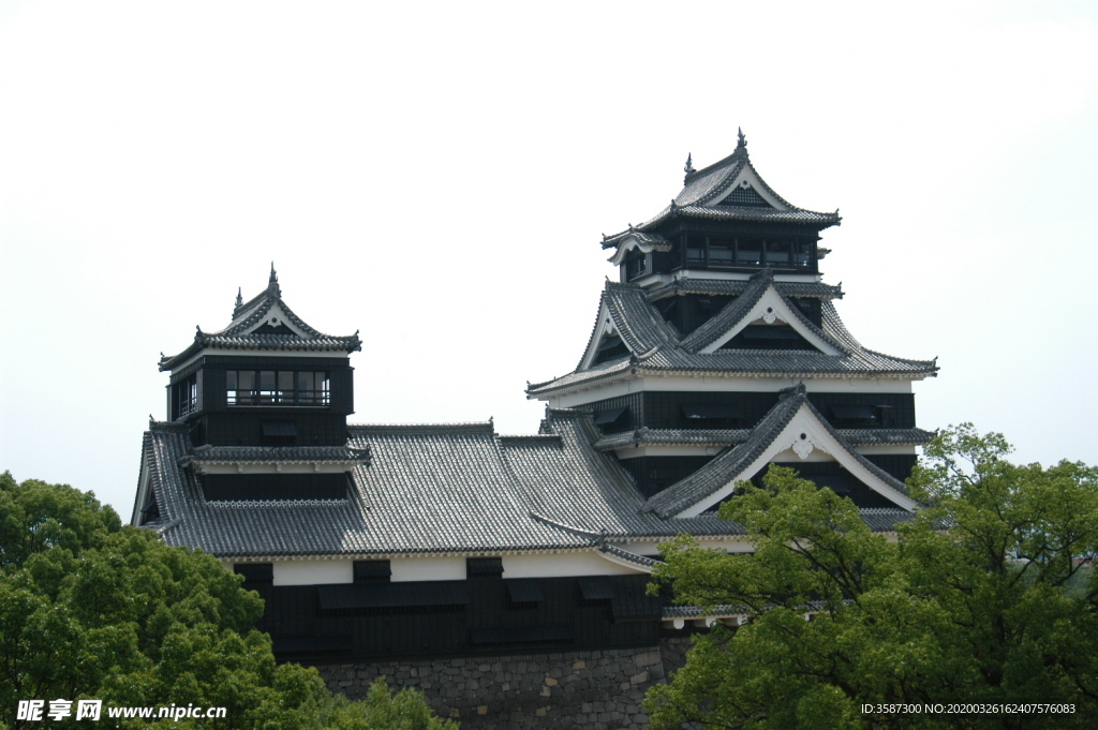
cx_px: 549
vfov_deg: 25.7
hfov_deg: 37.9
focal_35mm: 52
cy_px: 365
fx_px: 1600
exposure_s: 1/640
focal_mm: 35
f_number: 6.3
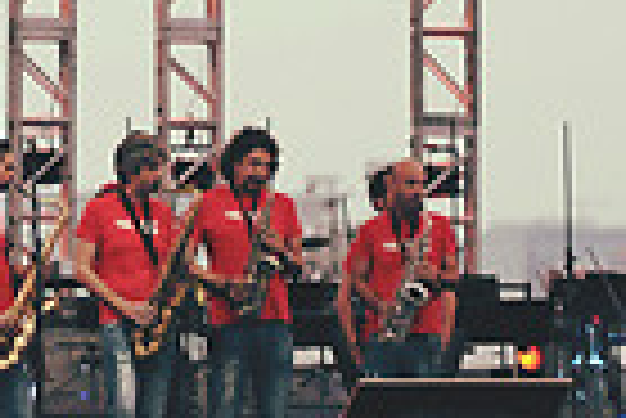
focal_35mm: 643
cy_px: -454
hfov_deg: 3.2
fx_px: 11193
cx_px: -297
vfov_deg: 2.1
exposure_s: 1/160
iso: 100
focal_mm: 140
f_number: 2.8
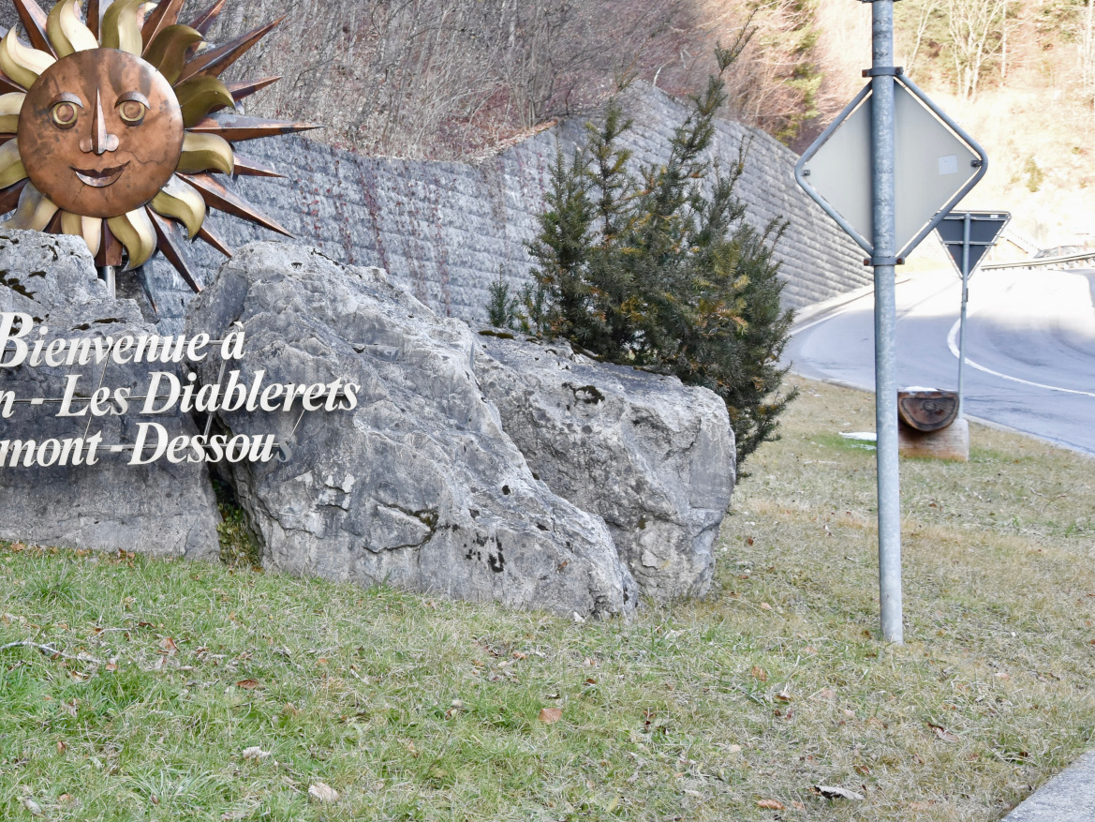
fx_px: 2847
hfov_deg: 21.5
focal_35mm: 90
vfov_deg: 16.4
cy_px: 287
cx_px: 201
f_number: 8
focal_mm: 38
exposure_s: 1/250
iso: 800
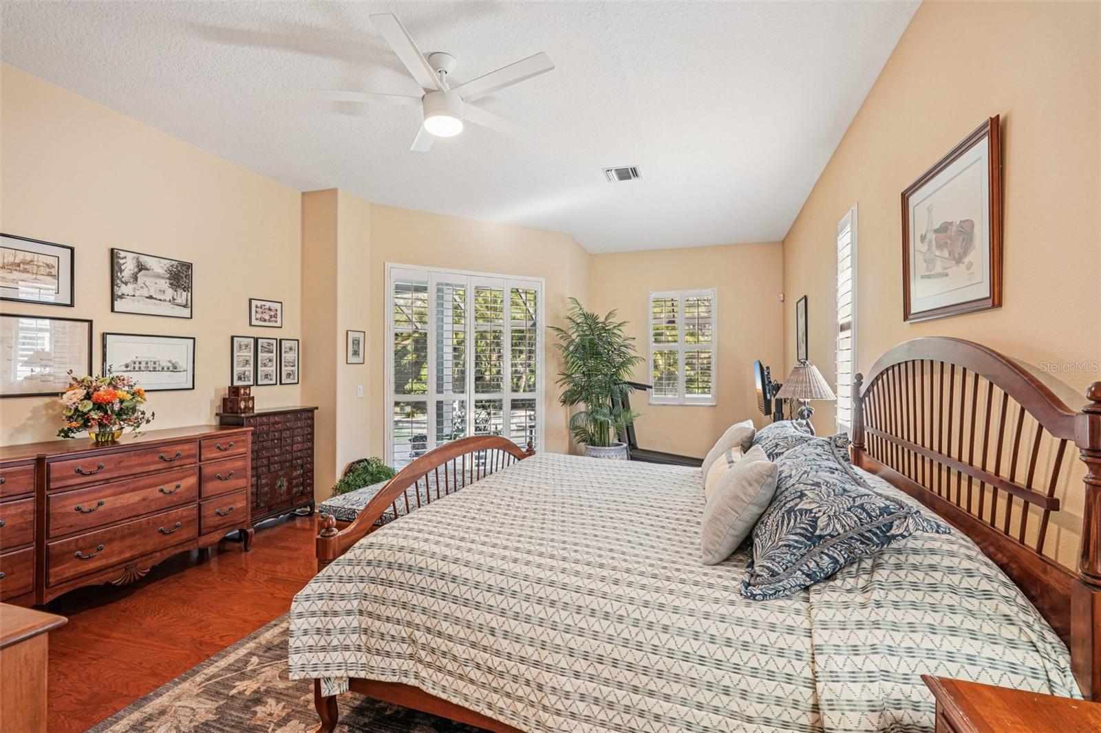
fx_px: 489
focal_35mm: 16
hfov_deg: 96.7
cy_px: 366
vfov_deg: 73.7
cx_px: 550
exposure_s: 1/15
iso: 400
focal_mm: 16
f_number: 8
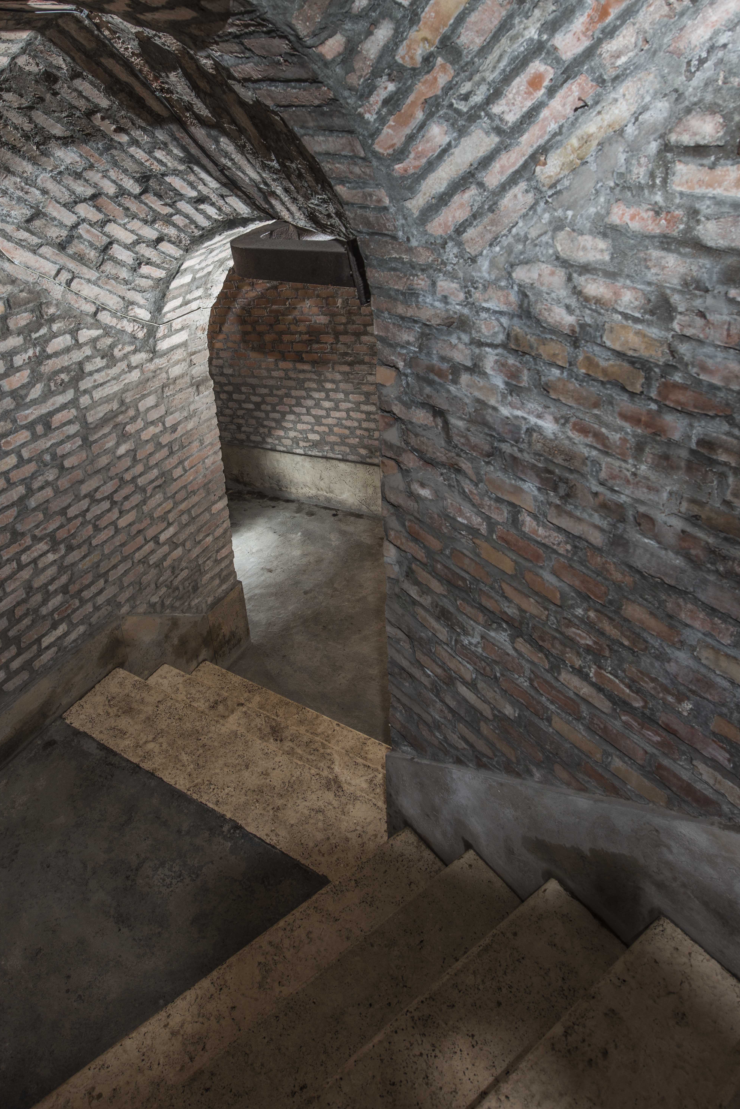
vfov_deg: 70.4
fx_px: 770
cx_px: 301
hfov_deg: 51.0
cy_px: 421
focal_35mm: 25
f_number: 8
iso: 100
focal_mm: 20
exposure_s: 1/125
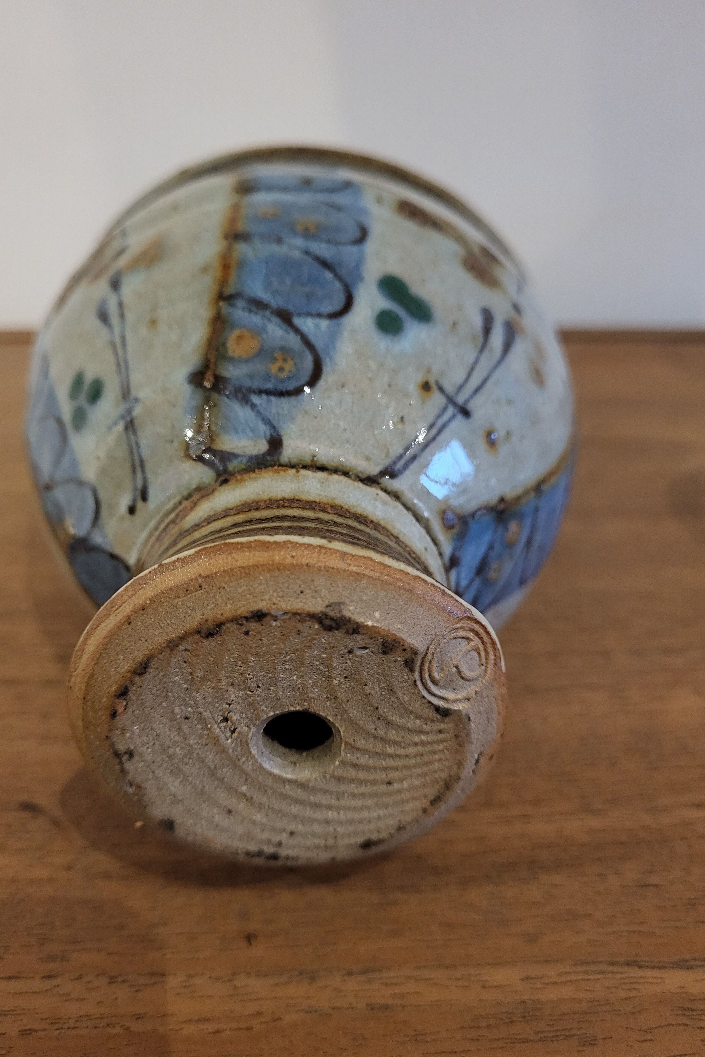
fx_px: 823
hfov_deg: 46.3
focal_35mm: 28
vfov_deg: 65.5
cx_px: 320
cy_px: 546
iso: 500
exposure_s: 1/25
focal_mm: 5.4
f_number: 1.8
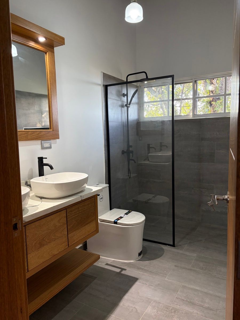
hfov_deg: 53.1
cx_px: 120
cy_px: 160
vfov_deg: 67.3
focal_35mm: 26
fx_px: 240
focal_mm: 5.96
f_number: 1.6
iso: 160
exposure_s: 1/60
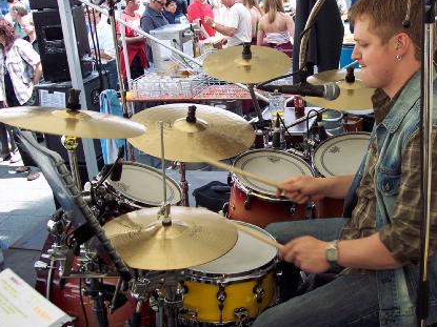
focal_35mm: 47
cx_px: 261
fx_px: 593
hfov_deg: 40.3
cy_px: 134
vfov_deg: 30.8
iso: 100
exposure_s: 1/180
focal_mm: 8
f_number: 3.4
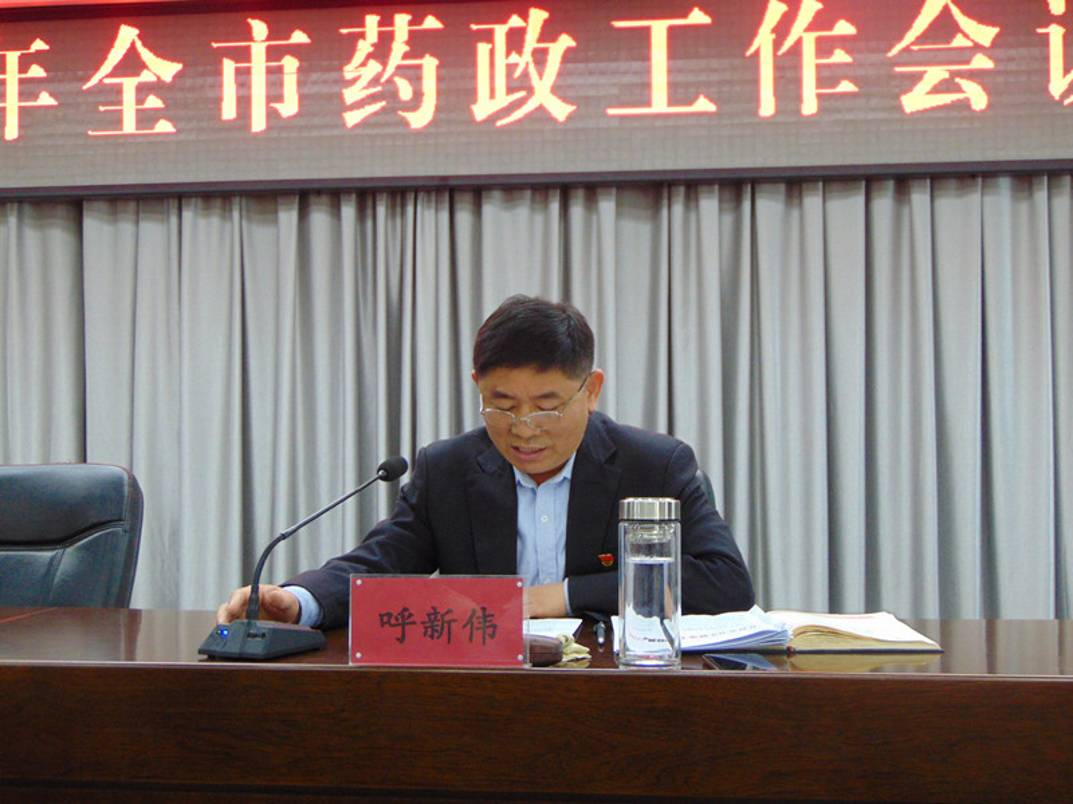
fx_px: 1302
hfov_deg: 44.8
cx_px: 536
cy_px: 402
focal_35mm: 42
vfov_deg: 34.3
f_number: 3.3
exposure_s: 1/30
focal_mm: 7.6
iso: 250
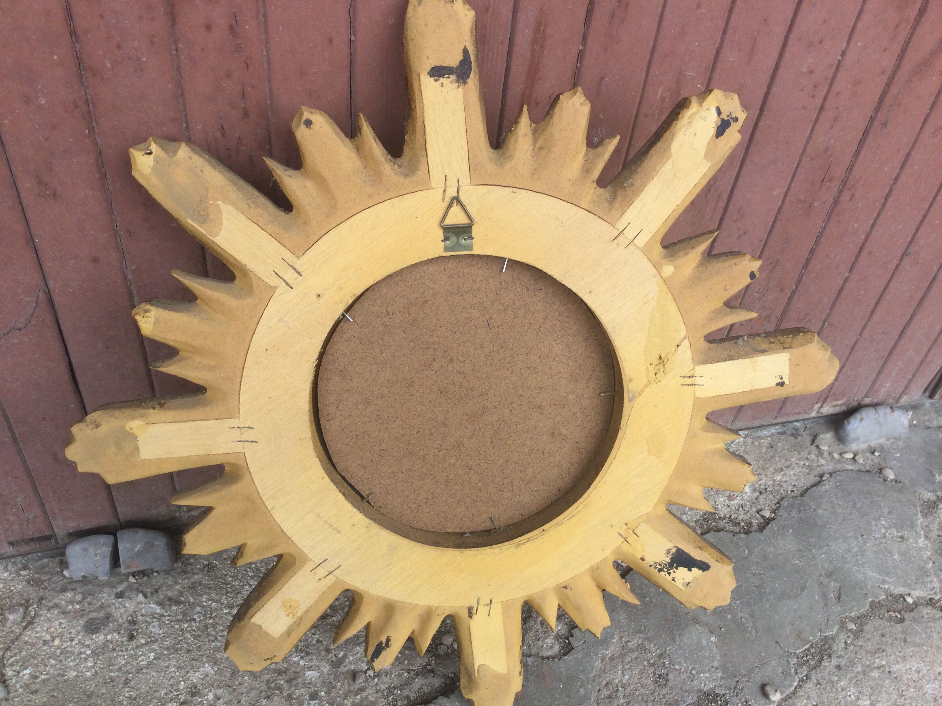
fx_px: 844
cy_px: 353
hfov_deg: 58.4
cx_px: 471
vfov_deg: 45.4
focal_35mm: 31
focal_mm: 3.3
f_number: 2.4
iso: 25
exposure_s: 1/283
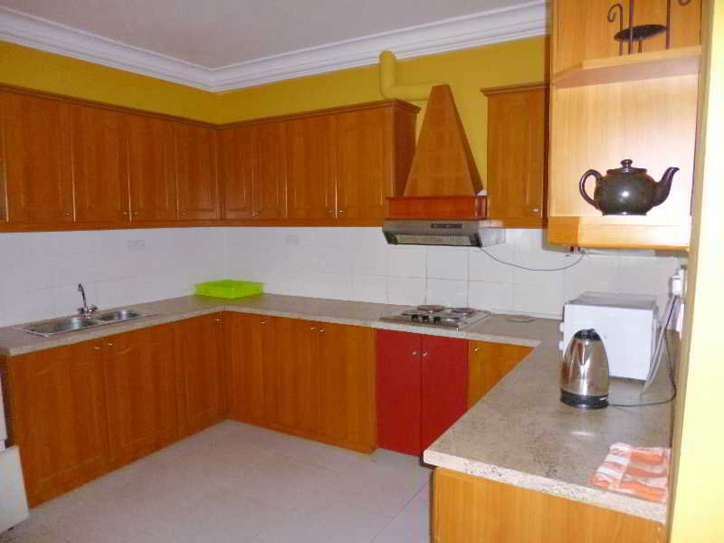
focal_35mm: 24
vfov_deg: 56.8
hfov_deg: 71.6
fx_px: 502
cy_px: 272
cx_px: 362
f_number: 2.5
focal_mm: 4.3
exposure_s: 1/60
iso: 400
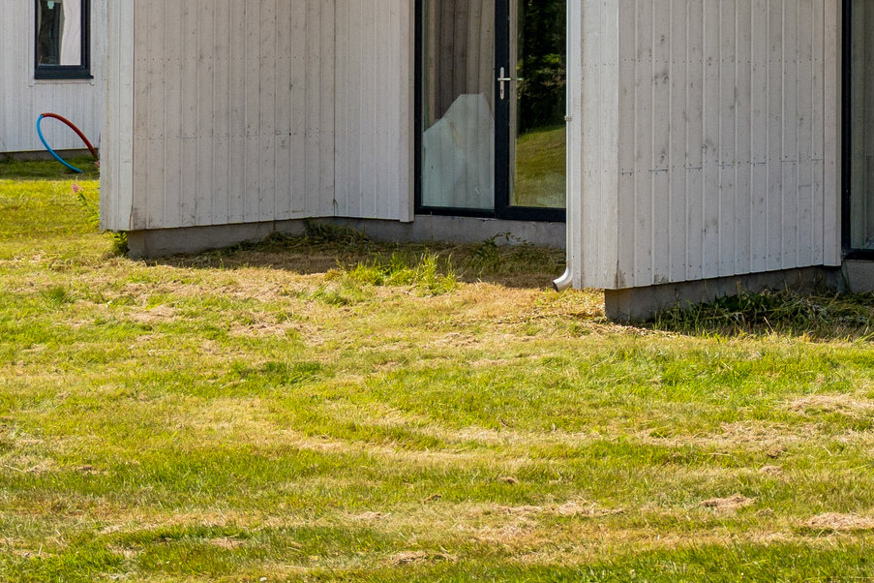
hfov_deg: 17.3
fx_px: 2743
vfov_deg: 12.0
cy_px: 19
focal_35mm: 113
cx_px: 1059
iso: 320
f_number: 4
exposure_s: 1/2500
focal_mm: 34
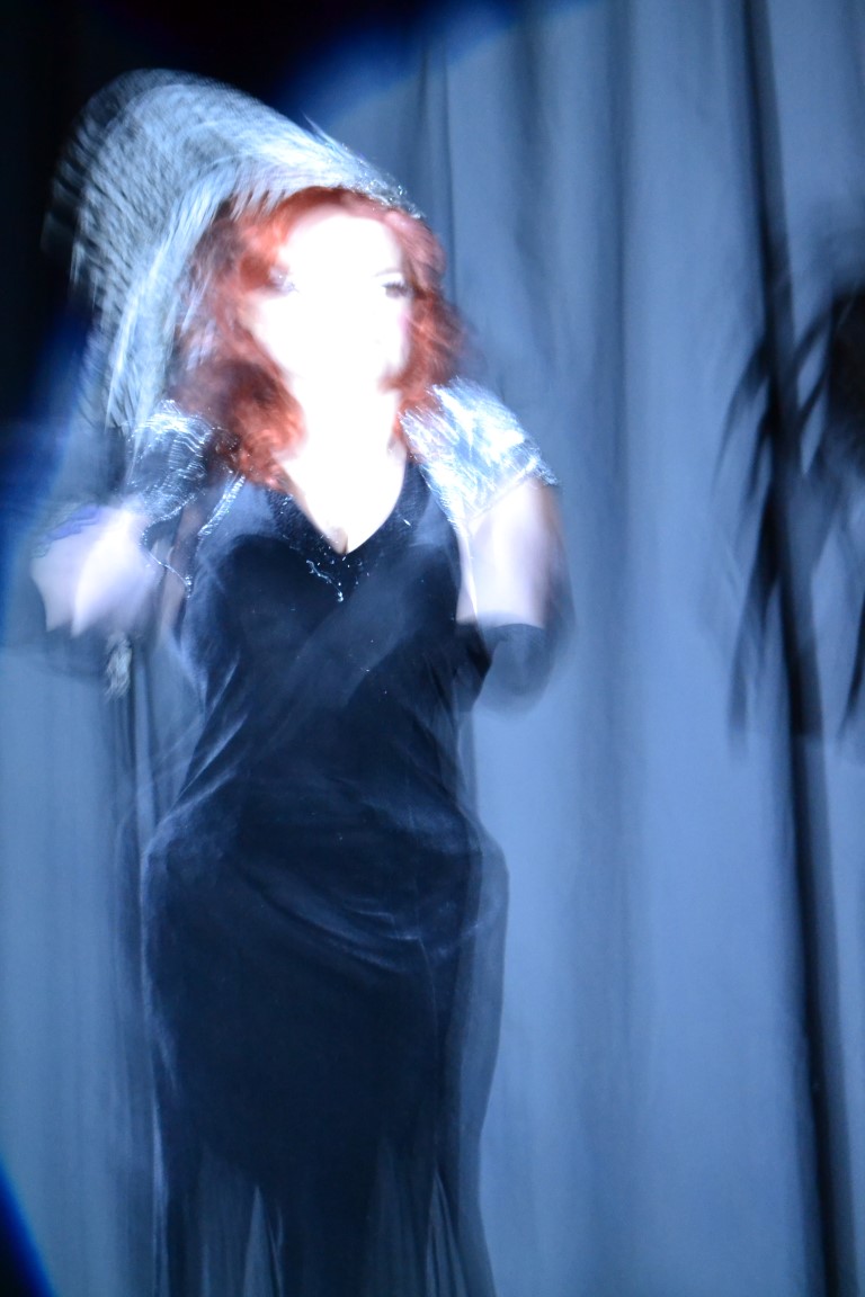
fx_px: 8649
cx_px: 432
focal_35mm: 240
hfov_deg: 5.7
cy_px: 648
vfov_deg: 8.6
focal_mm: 160
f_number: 5.3
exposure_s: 1.3
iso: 3200
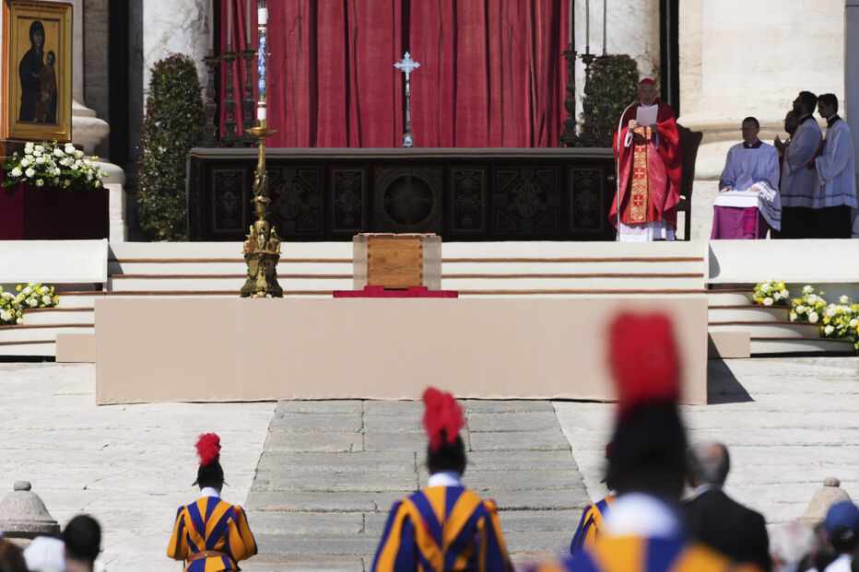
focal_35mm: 600
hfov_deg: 3.4
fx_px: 14313
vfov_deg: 2.3
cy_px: 286
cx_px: 430
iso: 400
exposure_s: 1/1600
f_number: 9
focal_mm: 600
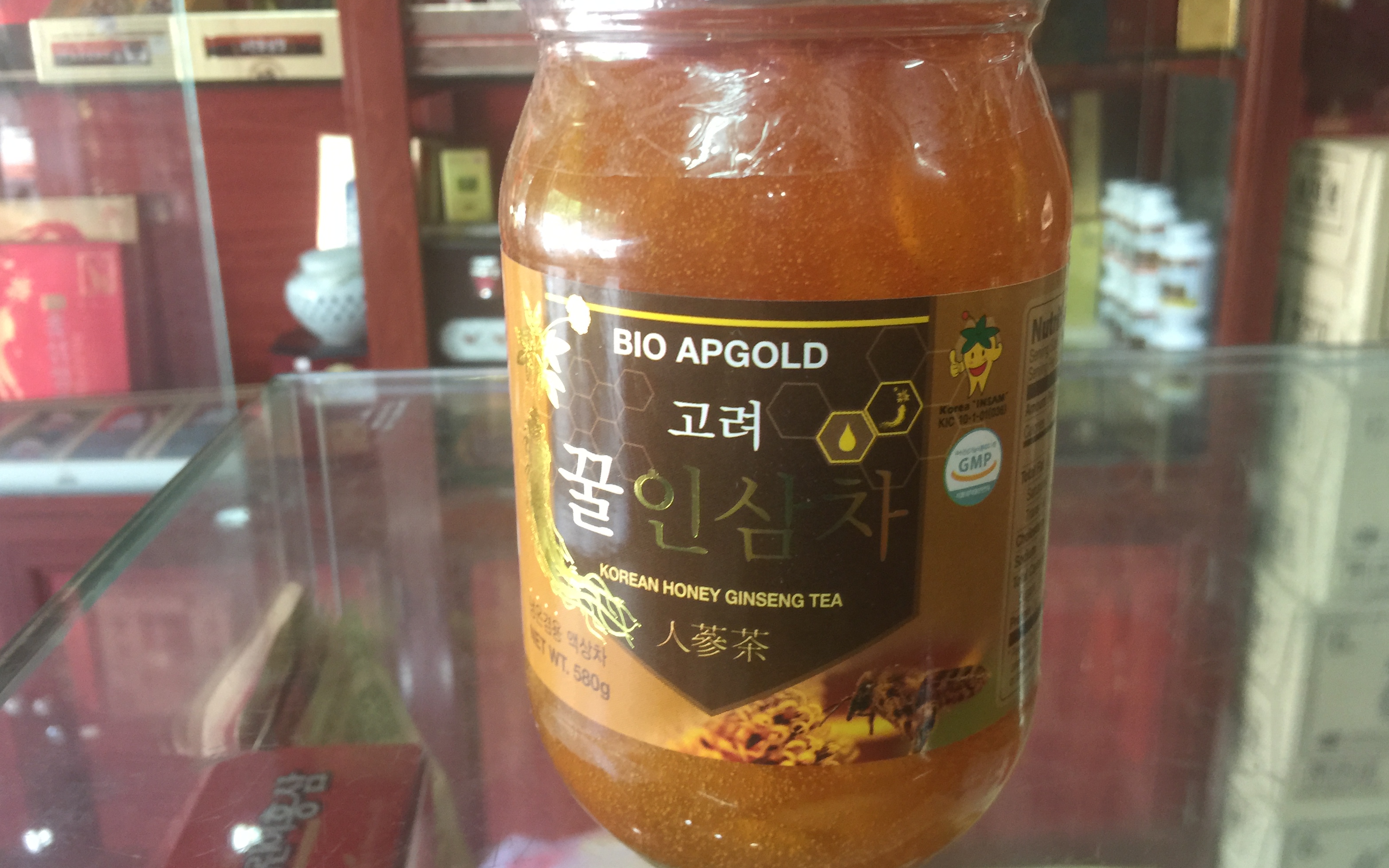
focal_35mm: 32
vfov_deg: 39.4
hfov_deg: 59.6
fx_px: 1211
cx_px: 681
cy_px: 411
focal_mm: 4.15
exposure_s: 1/17
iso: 100
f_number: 2.2
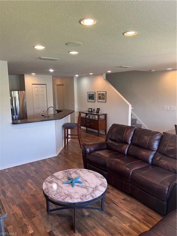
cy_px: 118
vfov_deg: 67.3
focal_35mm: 26
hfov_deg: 53.1
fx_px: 177
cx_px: 88
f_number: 1.5
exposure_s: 1/120
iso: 80
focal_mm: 5.7
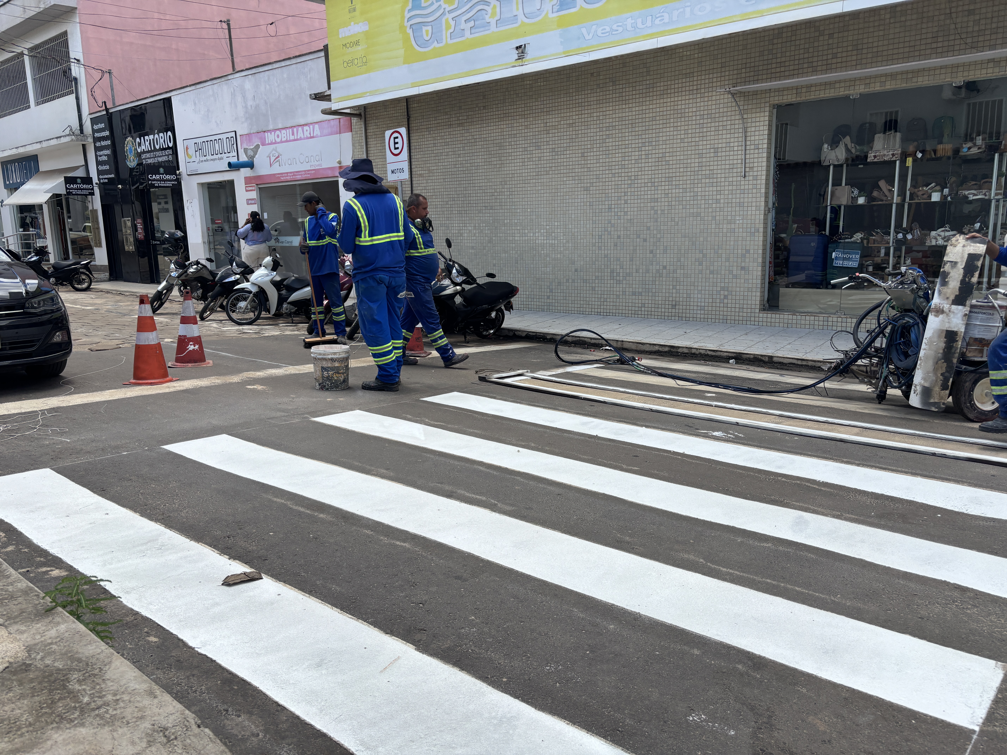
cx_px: 504
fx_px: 756
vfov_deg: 53.1
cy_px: 378
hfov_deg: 67.3
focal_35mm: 26
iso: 50
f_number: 1.6
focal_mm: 5.96
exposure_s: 1/2342
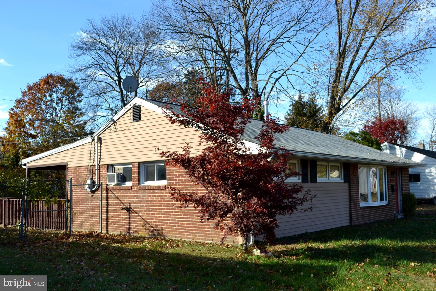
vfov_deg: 36.9
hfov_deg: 53.1
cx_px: 218
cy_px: 146
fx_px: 436
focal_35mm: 36
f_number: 7.1
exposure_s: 1/200
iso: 100
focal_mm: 24
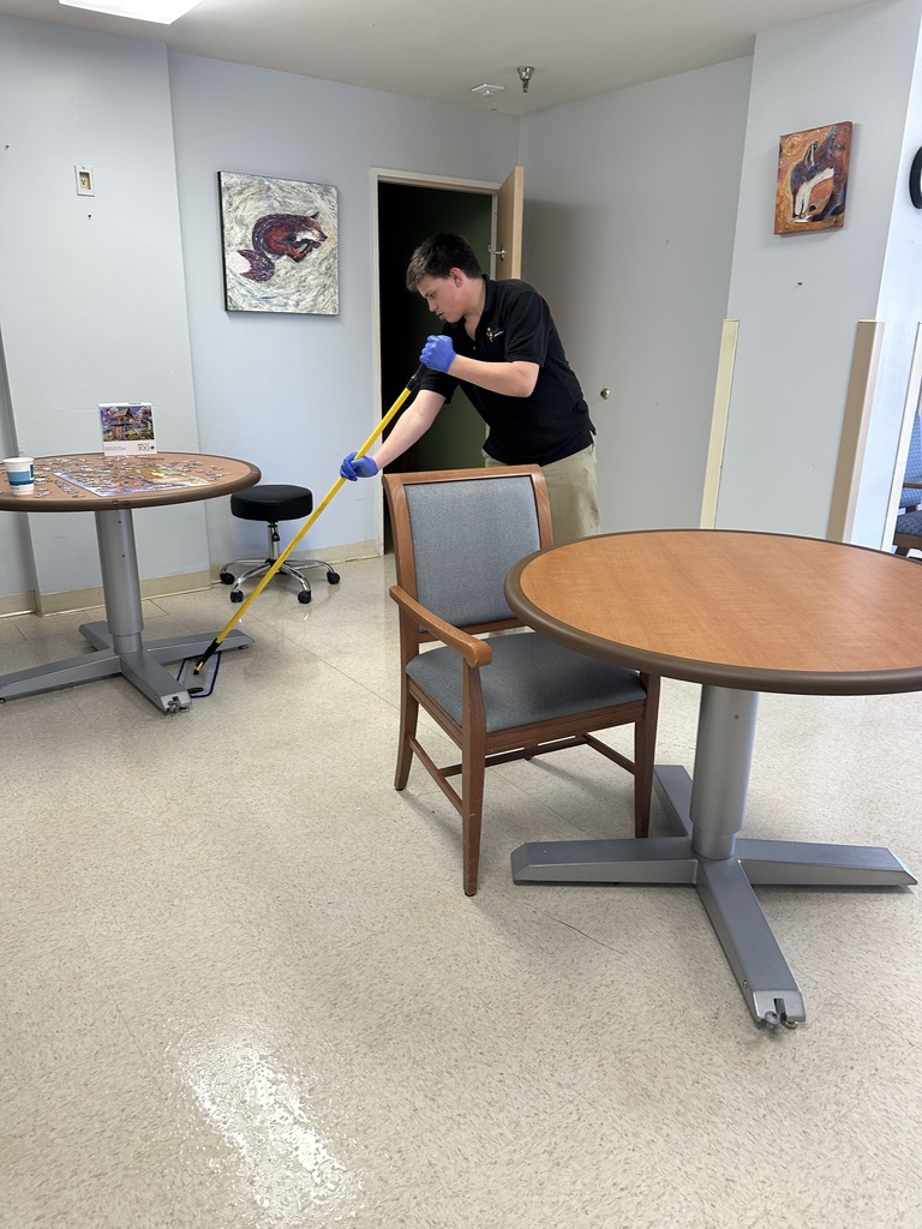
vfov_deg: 71.6
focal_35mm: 24
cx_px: 461
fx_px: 852
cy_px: 614
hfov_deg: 56.8
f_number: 1.78
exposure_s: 1/120
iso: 160
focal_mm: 6.86
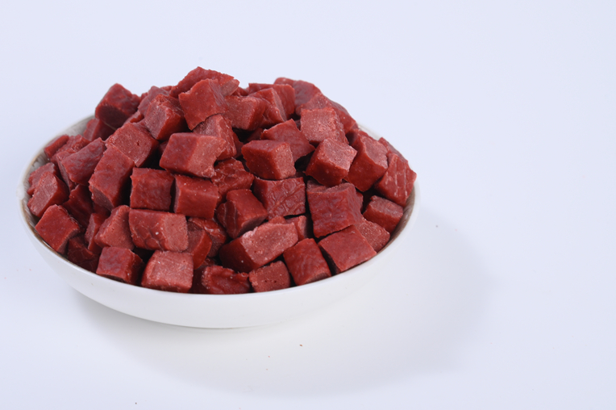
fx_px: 2684
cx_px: 224
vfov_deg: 8.7
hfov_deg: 13.1
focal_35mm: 157
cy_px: 192
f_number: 11
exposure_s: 1/125
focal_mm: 120
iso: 160
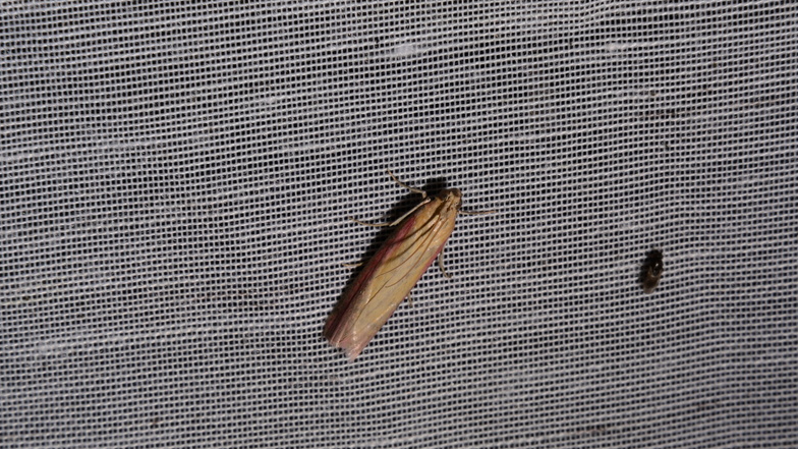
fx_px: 2847
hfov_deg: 16.0
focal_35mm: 135
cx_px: 396
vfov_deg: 9.0
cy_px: 258
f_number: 25
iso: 100
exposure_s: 1/60
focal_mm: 85
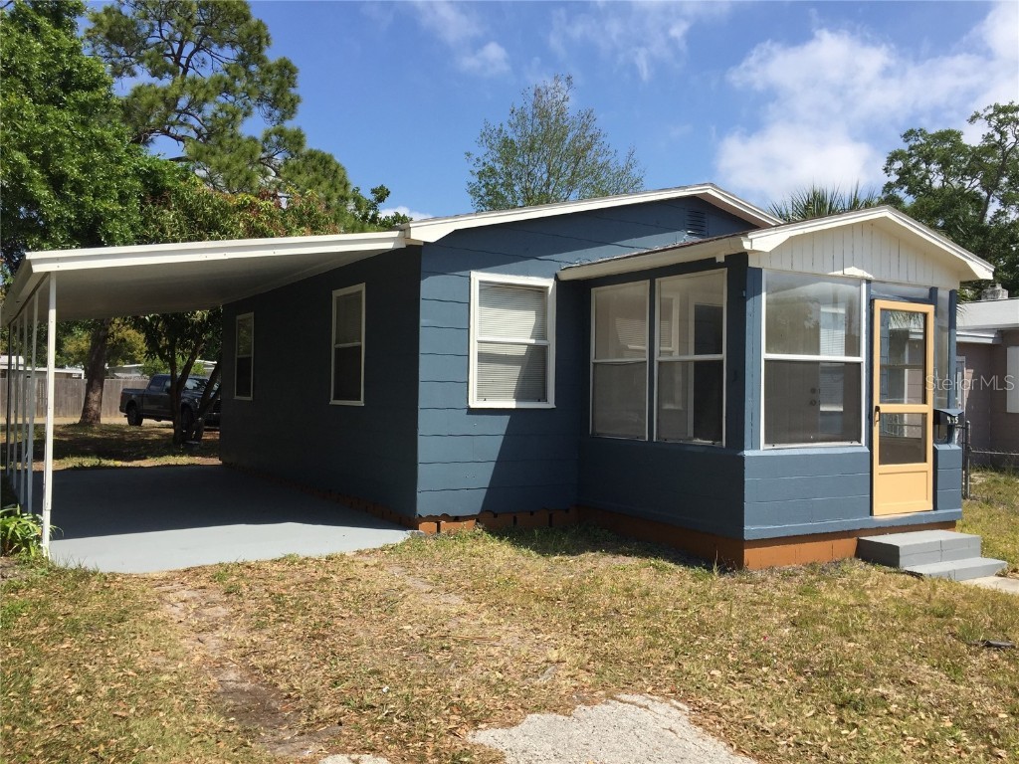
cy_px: 382
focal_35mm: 29
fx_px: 854
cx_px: 510
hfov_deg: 61.7
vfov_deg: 48.2
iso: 32
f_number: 2.2
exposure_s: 1/2083
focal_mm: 4.15
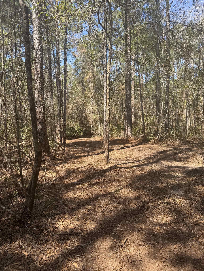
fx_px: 189
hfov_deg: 56.8
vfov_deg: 71.6
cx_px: 102
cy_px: 136
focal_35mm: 24
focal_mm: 6.76
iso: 80
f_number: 1.78
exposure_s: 1/980
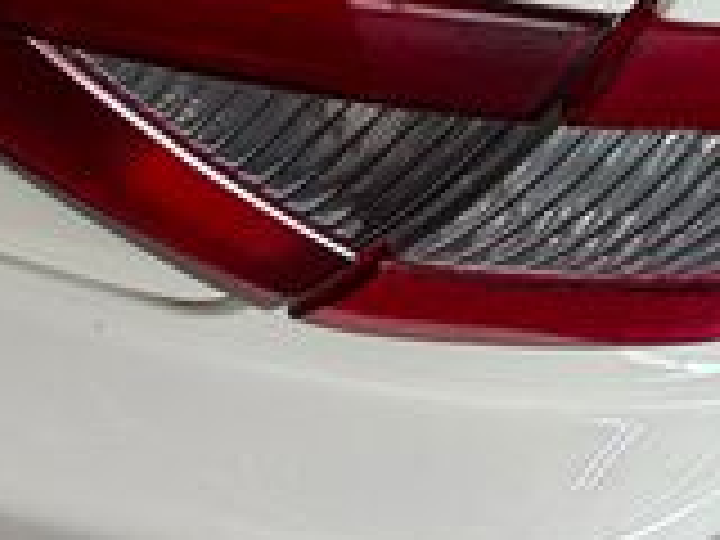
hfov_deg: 17.7
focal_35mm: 96
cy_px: -482
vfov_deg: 13.5
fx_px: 1997
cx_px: -450
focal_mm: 6.76
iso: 64
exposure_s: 1/120
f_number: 1.78
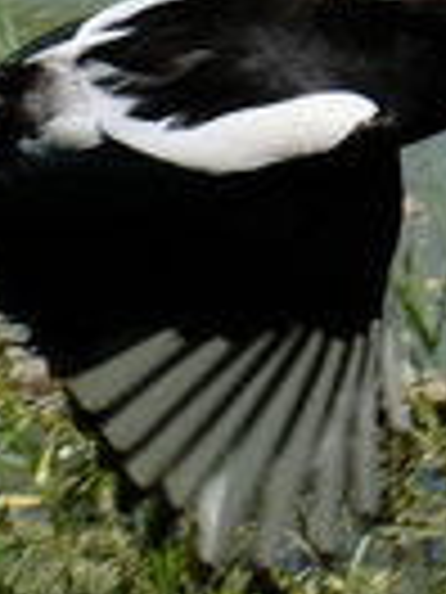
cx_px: 978
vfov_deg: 2.5
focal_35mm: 783
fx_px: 13451
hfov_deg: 1.9
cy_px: 83
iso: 640
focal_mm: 70
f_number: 8
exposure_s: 1/1100
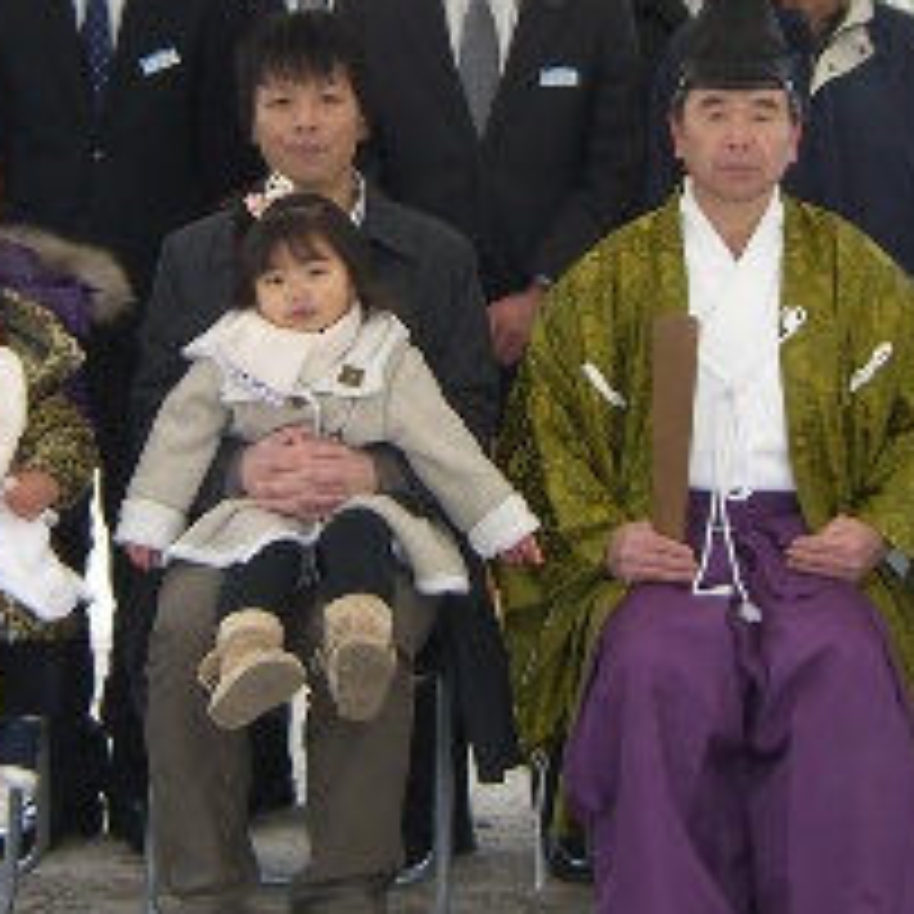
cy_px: 169
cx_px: 338
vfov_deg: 17.9
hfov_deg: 18.1
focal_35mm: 96
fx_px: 2868
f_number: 2.8
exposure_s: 1/100
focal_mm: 7.9
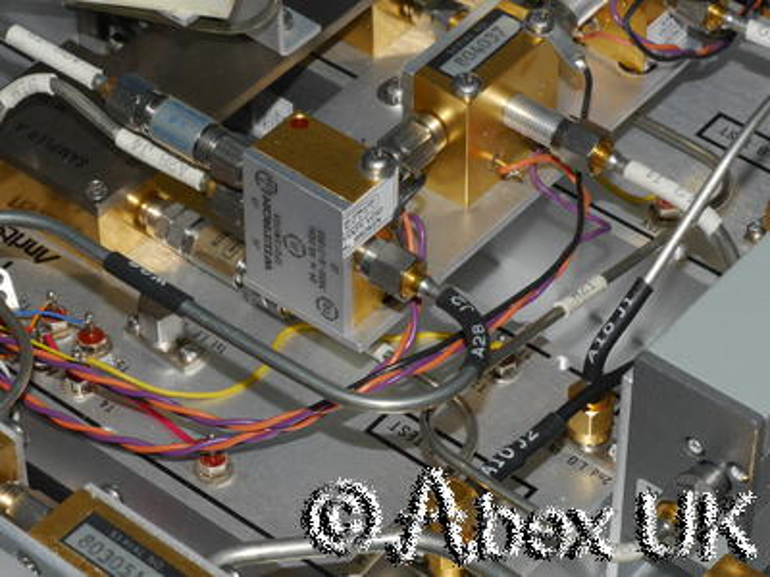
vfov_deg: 11.4
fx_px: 2892
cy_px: 288
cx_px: 385
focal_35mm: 130
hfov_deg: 15.2
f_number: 22
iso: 400
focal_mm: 65
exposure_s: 1/60
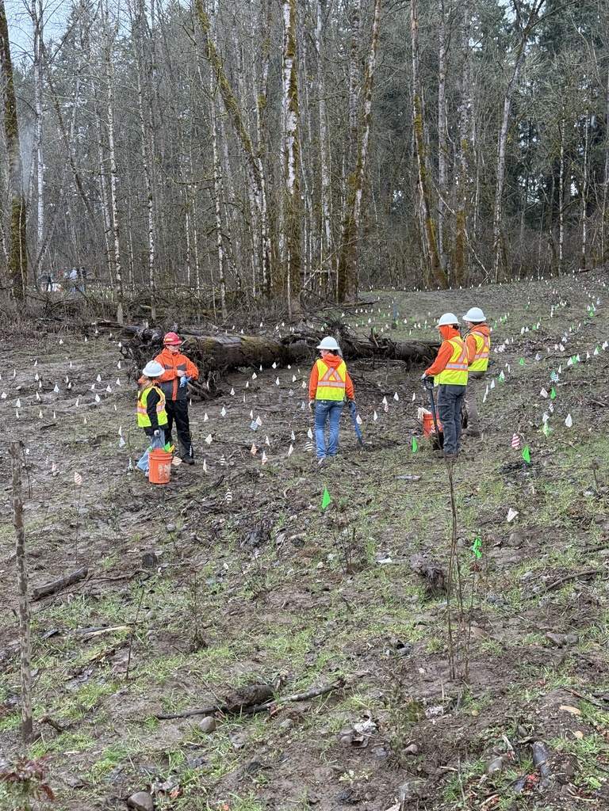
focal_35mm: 48
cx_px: 304
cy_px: 406
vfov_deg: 39.7
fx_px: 1126
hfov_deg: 30.3
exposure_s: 1/681
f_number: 1.78
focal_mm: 6.76
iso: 100
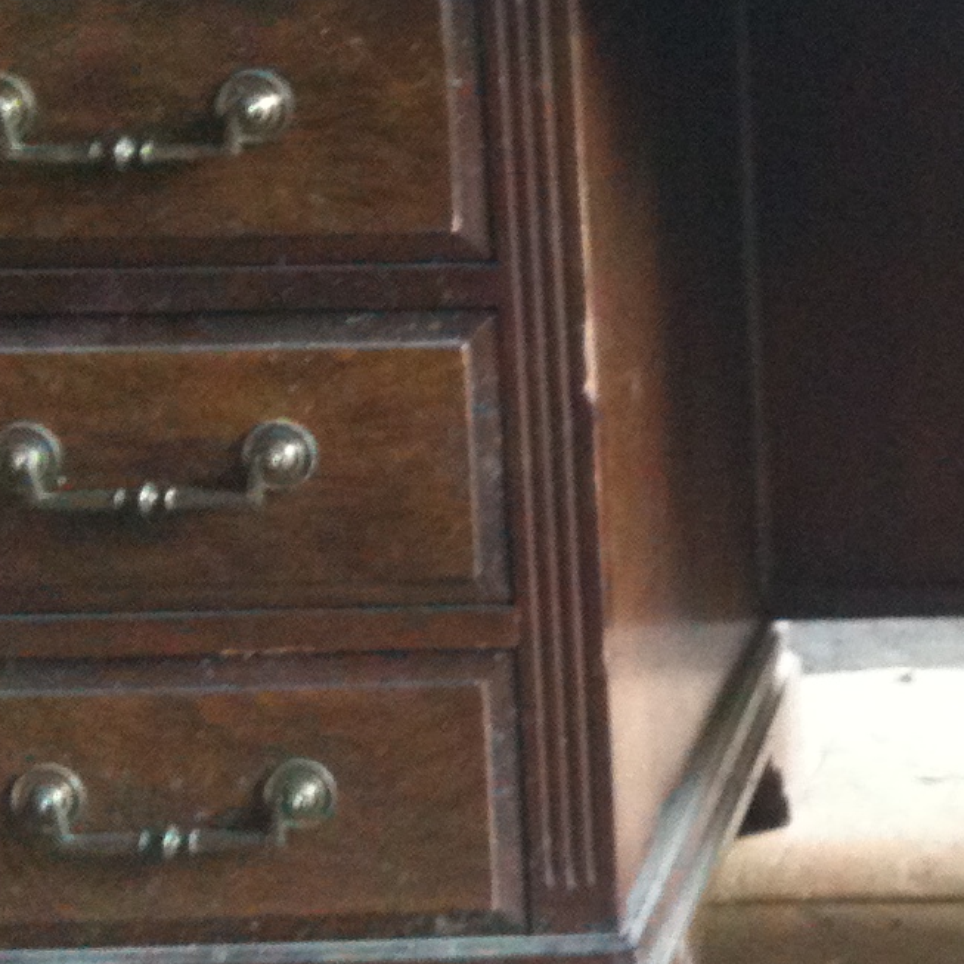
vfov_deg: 17.9
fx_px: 3056
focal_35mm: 97
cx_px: 1218
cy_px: 378
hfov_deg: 17.0
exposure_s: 1/15
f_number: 2.8
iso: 320
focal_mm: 3.85
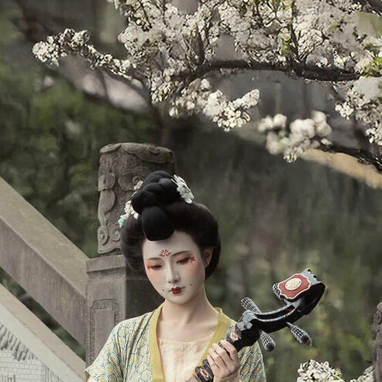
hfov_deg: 9.2
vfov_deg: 9.2
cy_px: 313
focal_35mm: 190
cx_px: 208
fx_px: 2372
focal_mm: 70
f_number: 2.8
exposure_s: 1/320
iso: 100
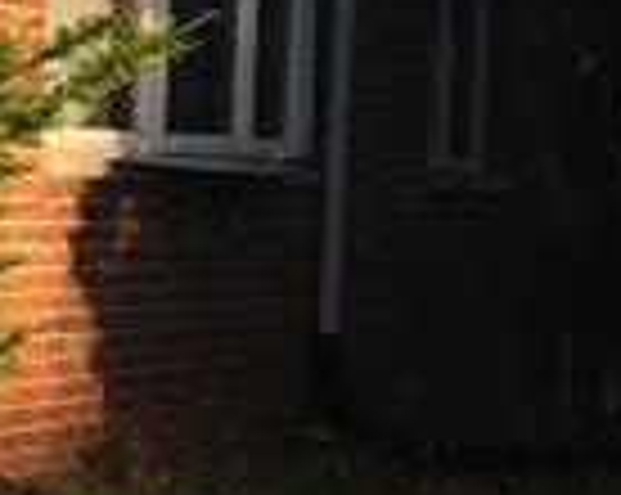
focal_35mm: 210
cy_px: 333
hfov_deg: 8.1
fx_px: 3854
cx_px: -1156
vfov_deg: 7.3
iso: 25
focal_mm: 4.15
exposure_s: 1/651
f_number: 2.2
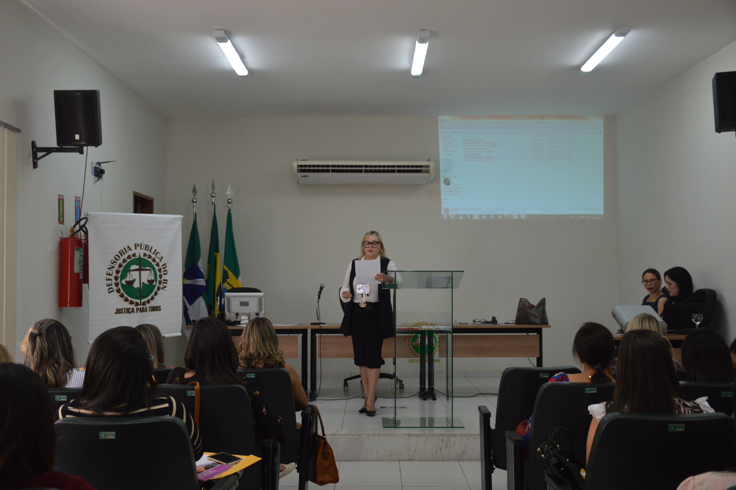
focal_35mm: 40
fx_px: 827
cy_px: 245
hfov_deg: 48.0
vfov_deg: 33.0
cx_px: 368
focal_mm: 27
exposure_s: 1/80
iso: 400
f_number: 4.5
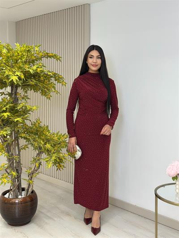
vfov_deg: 39.6
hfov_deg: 30.3
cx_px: 90
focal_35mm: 48
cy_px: 119
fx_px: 331
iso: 64
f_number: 1.78
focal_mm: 6.86
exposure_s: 1/133
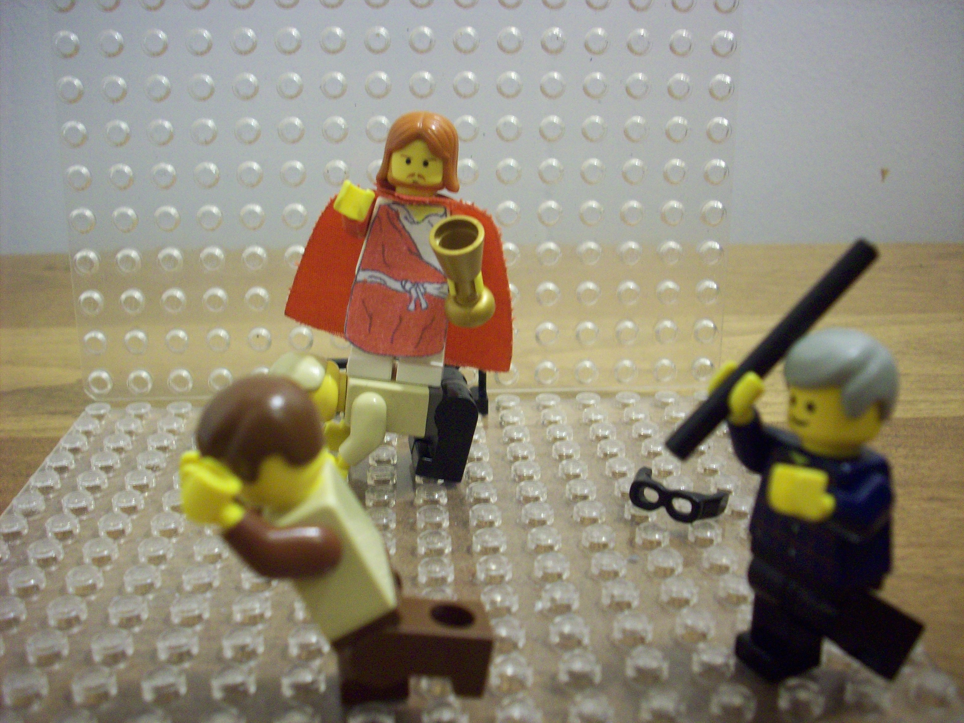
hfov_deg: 50.1
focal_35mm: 37
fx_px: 1030
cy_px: 362
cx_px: 482
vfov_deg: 38.7
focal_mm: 6.2
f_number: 2.8
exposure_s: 1/8
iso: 200
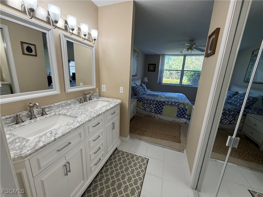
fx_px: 106
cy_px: 98
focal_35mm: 14
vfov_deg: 85.7
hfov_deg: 102.1
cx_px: 132
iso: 125
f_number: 2.2
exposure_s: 1/120
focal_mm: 2.22
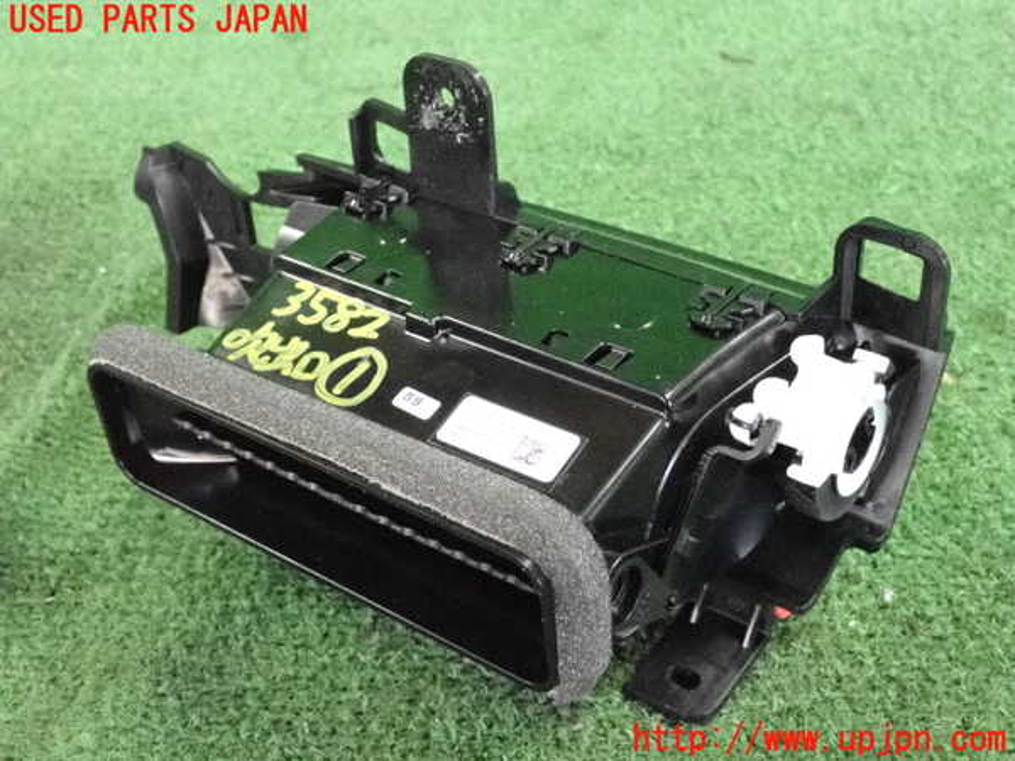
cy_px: 380
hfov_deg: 38.2
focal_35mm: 50
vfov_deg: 29.1
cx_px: 508
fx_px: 1466
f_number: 3.2
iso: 5000
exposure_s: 1/125
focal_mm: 9.01
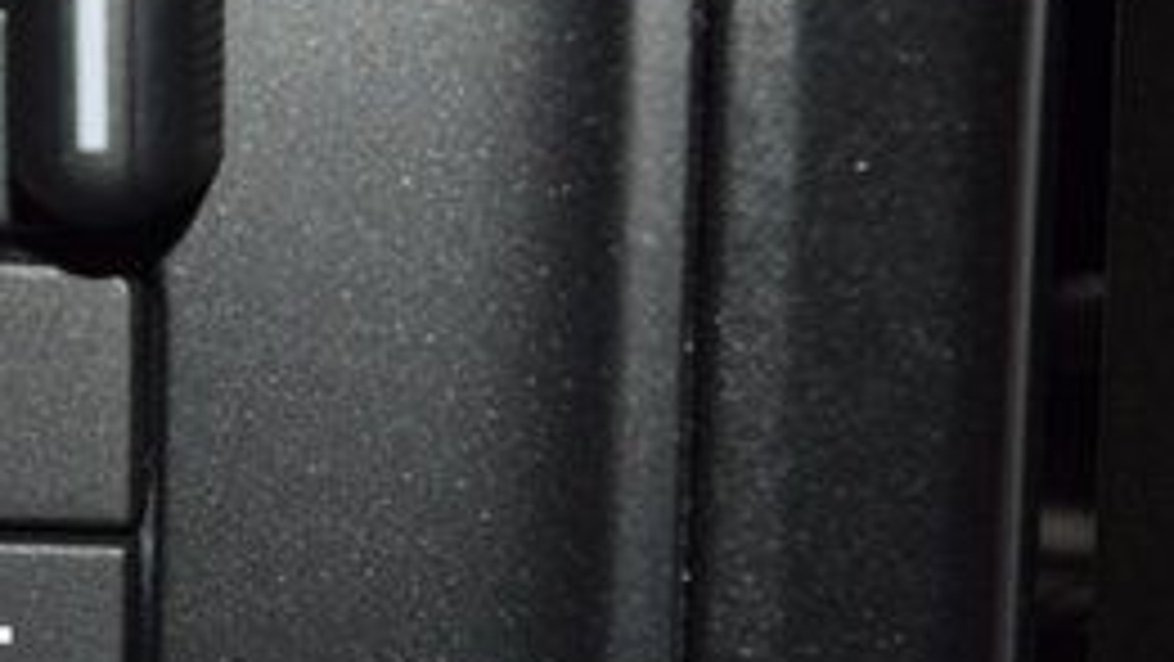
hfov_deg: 7.9
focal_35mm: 270
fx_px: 8408
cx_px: -76
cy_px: 390
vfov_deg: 4.5
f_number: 8
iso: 100
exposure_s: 1/125
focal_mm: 70
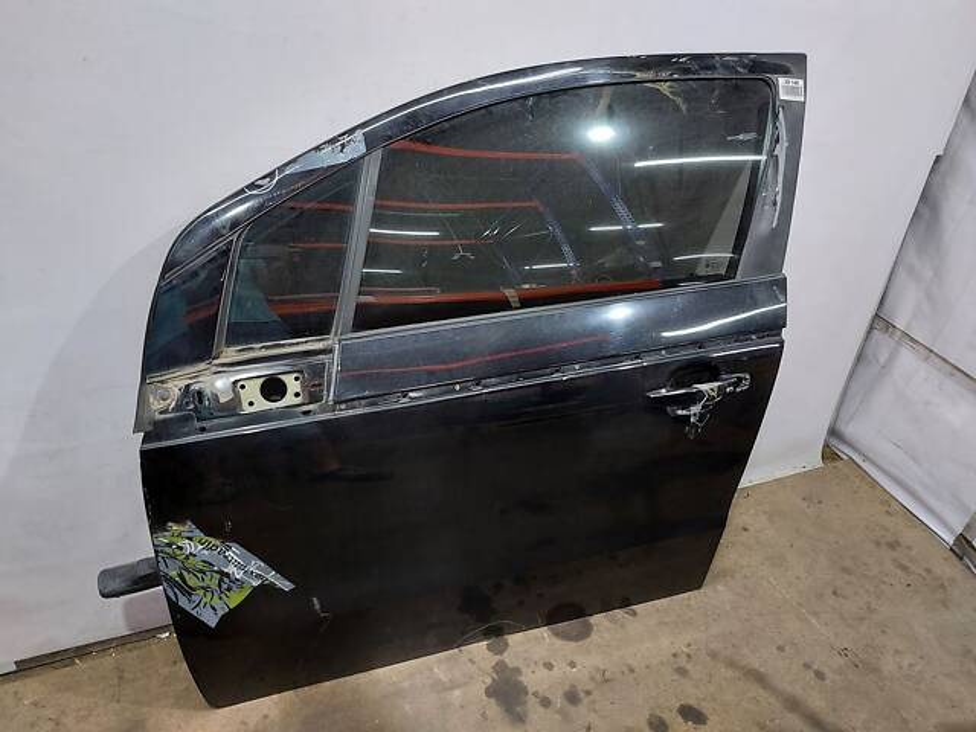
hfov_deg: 71.6
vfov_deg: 56.8
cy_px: 366
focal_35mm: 24
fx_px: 677
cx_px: 488
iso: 125
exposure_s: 1/50
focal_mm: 5.23
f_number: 1.8
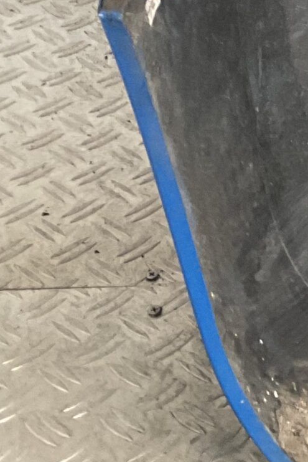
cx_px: 762
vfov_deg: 19.0
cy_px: -25
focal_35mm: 104
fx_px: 1334
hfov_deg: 10.9
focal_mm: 3
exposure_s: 1/50
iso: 50
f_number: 1.8
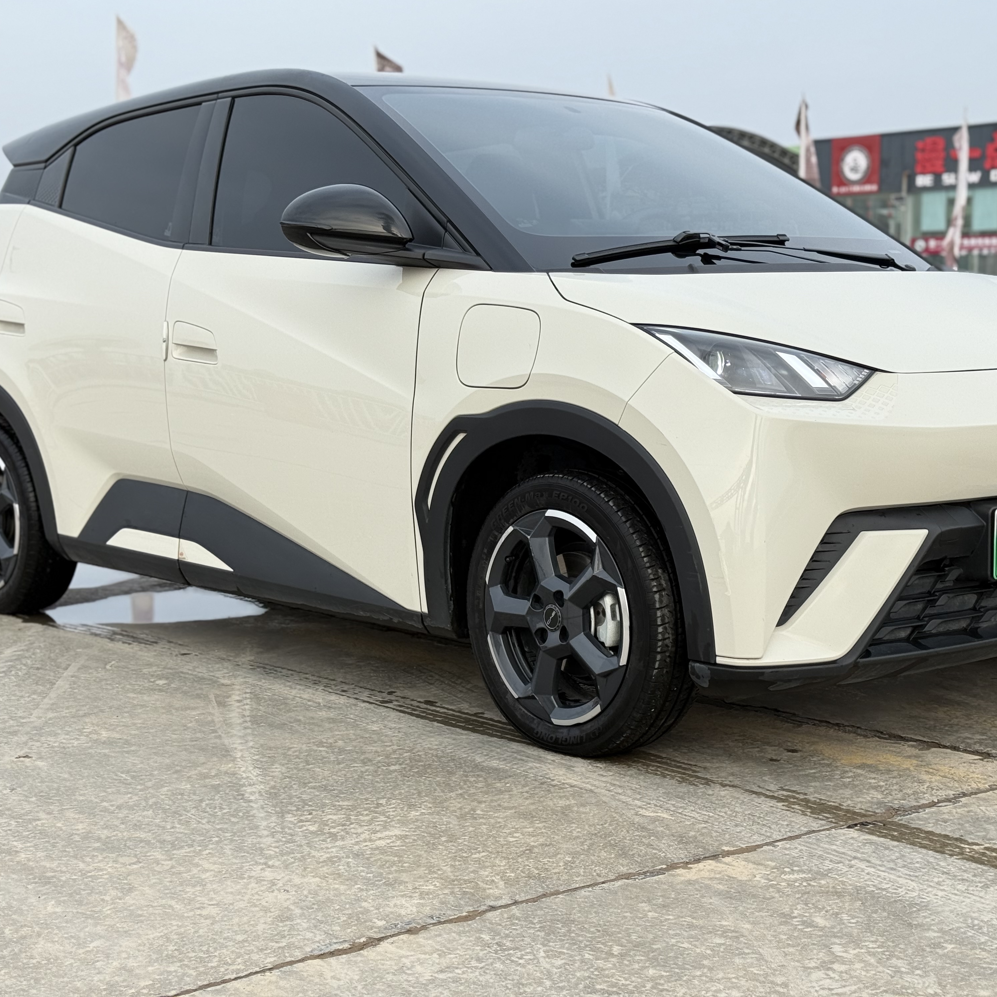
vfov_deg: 30.0
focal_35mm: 57
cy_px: 495
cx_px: 544
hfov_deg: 30.0
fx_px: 1857
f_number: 1.78
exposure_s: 1/828
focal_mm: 6.76
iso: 64
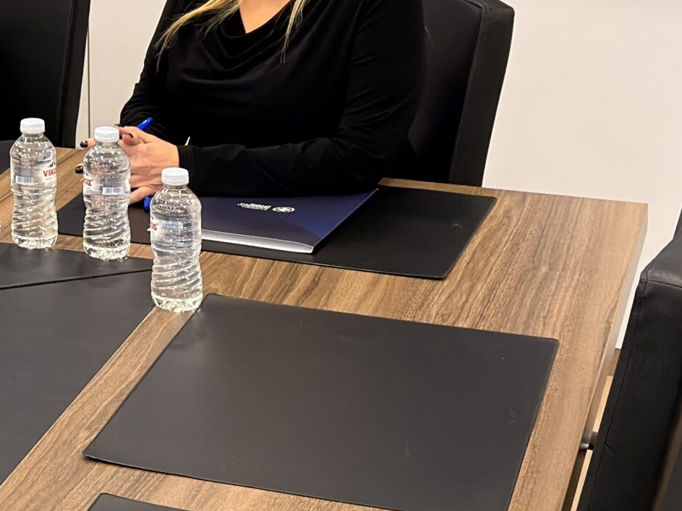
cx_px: -207
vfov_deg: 12.6
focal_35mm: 114
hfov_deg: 16.3
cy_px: -153
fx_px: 2246
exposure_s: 1/100
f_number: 1.78
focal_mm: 6.76
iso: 200
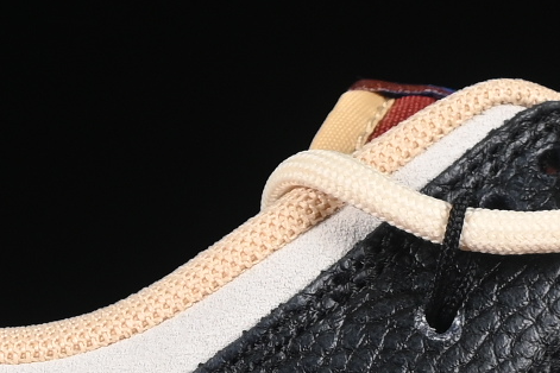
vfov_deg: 3.1
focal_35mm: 443
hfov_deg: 4.6
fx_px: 6891
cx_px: 713
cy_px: 386
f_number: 6.3
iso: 160
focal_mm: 50
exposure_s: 1/60
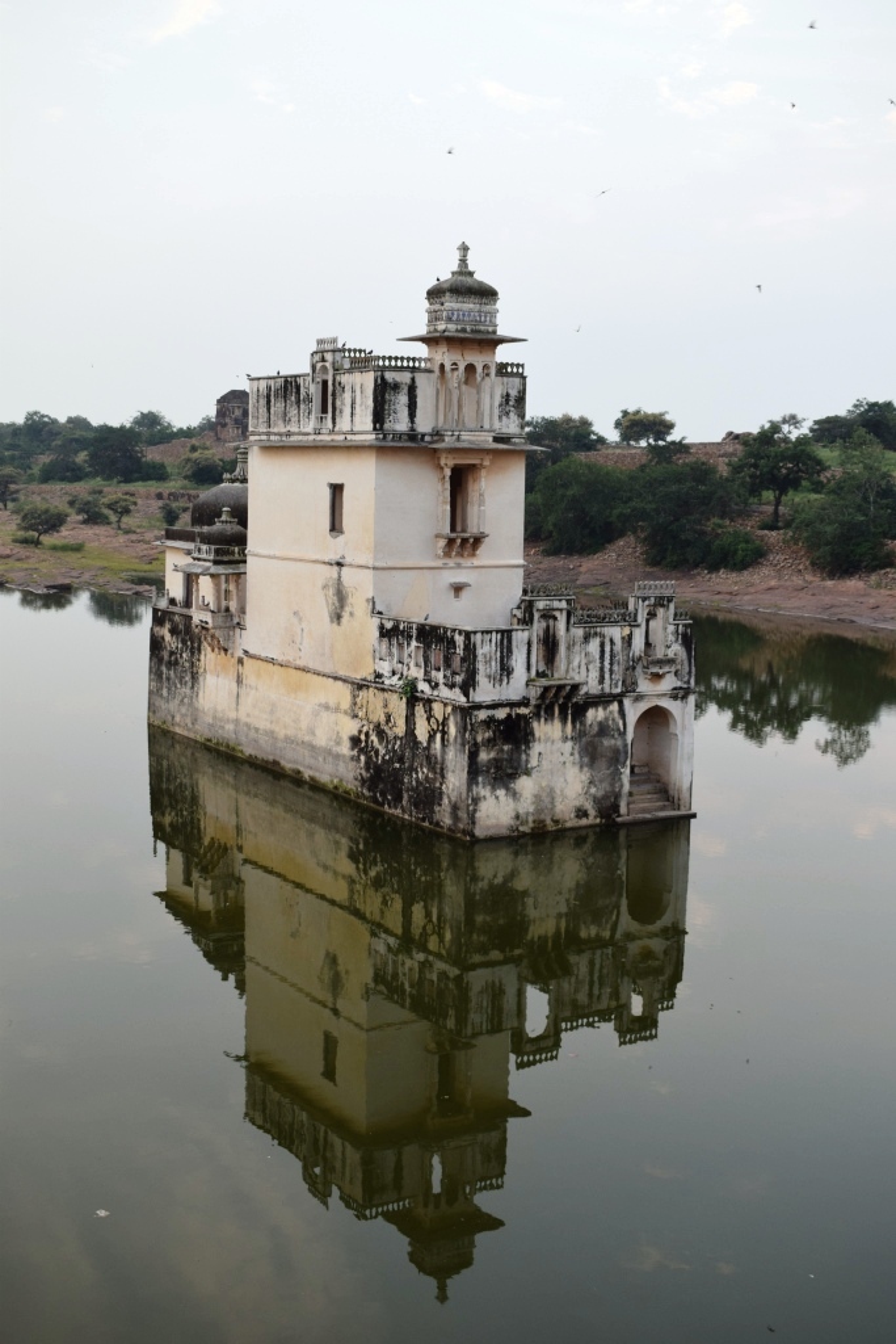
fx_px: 1623
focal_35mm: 44
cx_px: 448
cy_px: 672
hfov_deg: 30.9
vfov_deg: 45.0
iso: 400
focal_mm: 29
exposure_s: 1/160
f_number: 6.3
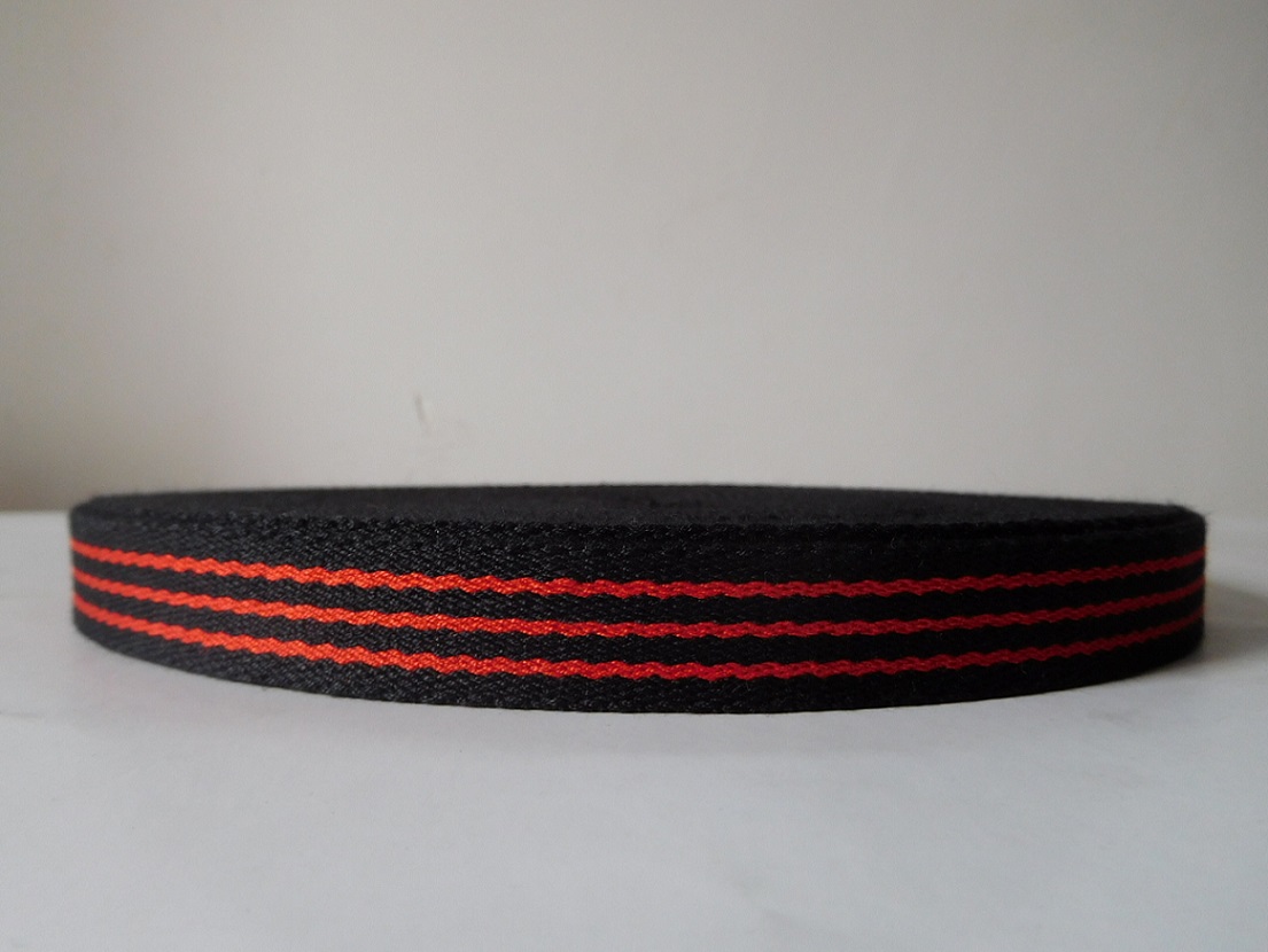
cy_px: 476
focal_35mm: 25
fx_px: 916
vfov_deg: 54.9
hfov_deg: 69.4
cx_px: 634
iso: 220
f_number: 3.4
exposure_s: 1/30
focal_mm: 4.5
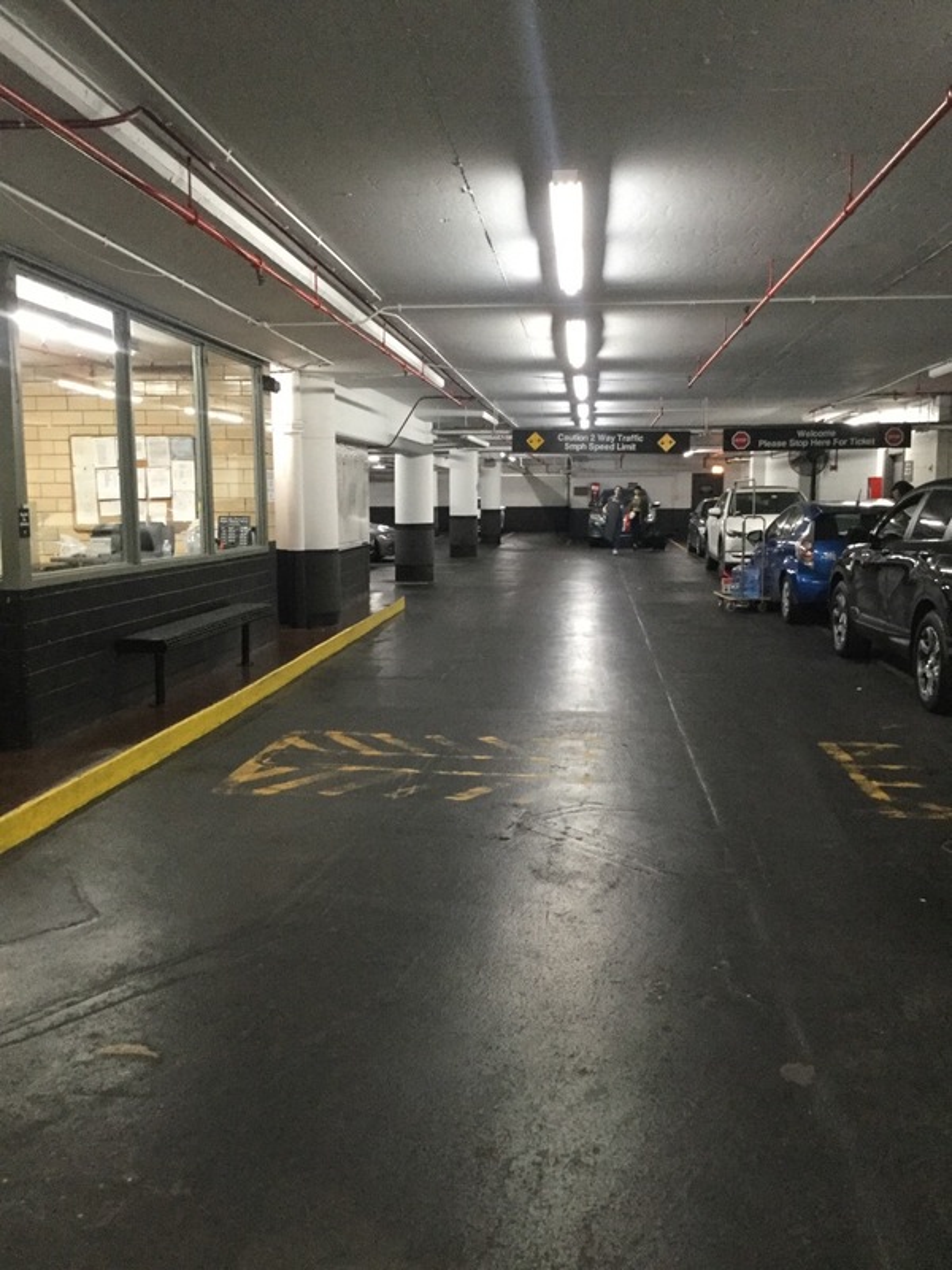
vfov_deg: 58.4
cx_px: 476
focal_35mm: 31
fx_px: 1137
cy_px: 635
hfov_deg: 45.4
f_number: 2.4
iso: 200
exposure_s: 1/24
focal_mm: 3.3
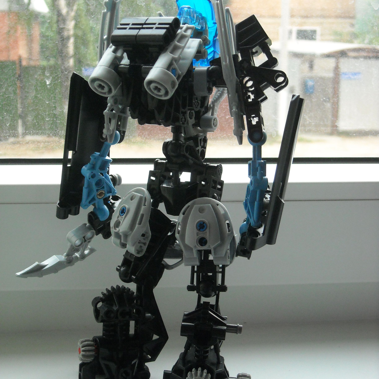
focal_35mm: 72
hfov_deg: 24.0
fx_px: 892
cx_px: 190
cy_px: 160
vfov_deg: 24.0
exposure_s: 1/250
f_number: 3.5
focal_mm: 9.87
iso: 336
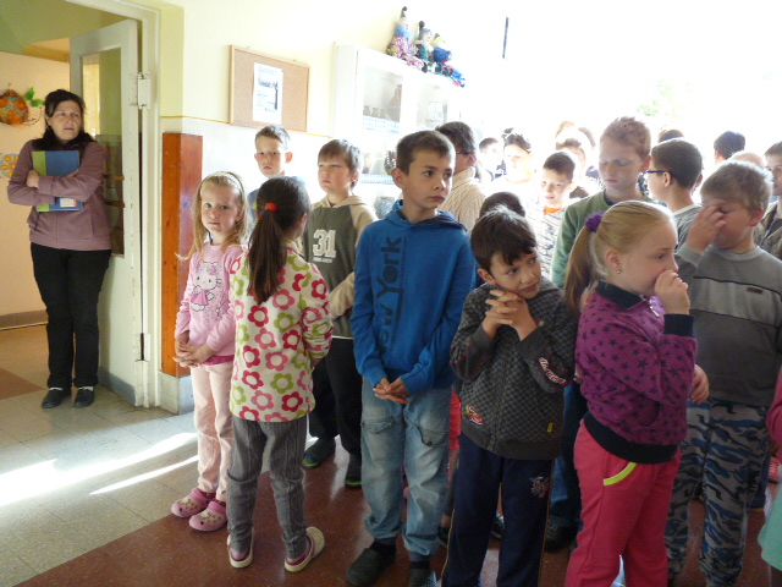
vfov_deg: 51.4
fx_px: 610
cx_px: 391
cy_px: 294
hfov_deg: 65.3
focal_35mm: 27
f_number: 2.8
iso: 400
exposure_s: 1/50
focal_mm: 4.8
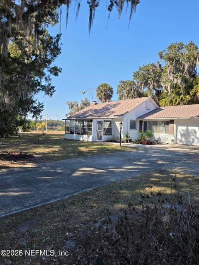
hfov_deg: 58.9
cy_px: 132
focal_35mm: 23
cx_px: 100
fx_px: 176
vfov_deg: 73.9
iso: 80
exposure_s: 1/3001
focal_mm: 6.3
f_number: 1.7
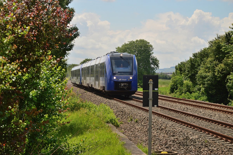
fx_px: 727
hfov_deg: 18.2
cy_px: 78
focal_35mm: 112
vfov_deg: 12.1
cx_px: 116
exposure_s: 1/800
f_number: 8
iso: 200
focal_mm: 75
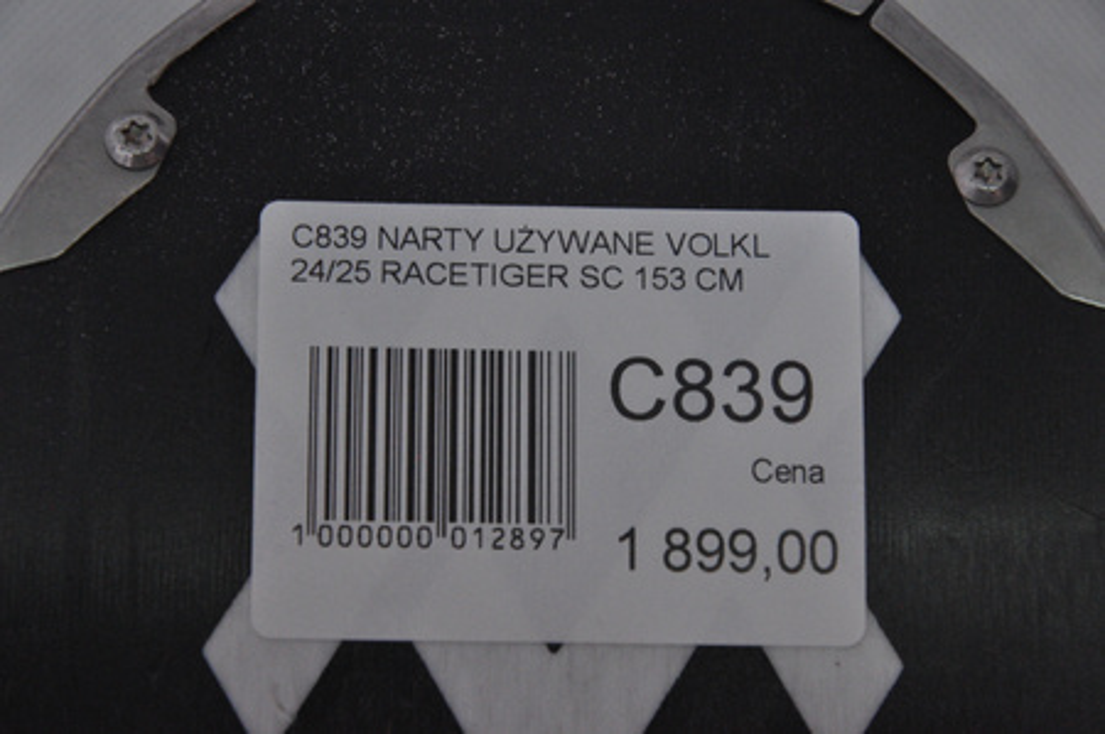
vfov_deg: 8.7
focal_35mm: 158
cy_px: 367
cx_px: 552
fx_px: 4829
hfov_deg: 13.1
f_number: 9.5
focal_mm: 105
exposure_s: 1/125
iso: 3200
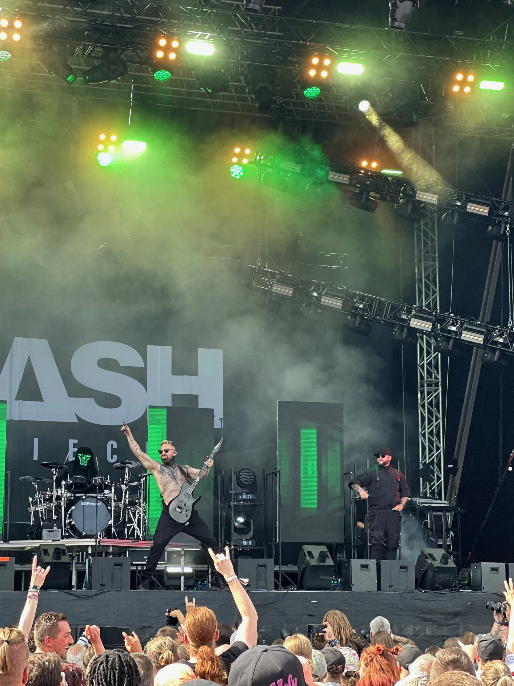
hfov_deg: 17.8
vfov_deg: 23.6
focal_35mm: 83
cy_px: 321
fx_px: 1643
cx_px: 265
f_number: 2.8
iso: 40
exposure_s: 1/120
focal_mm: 9
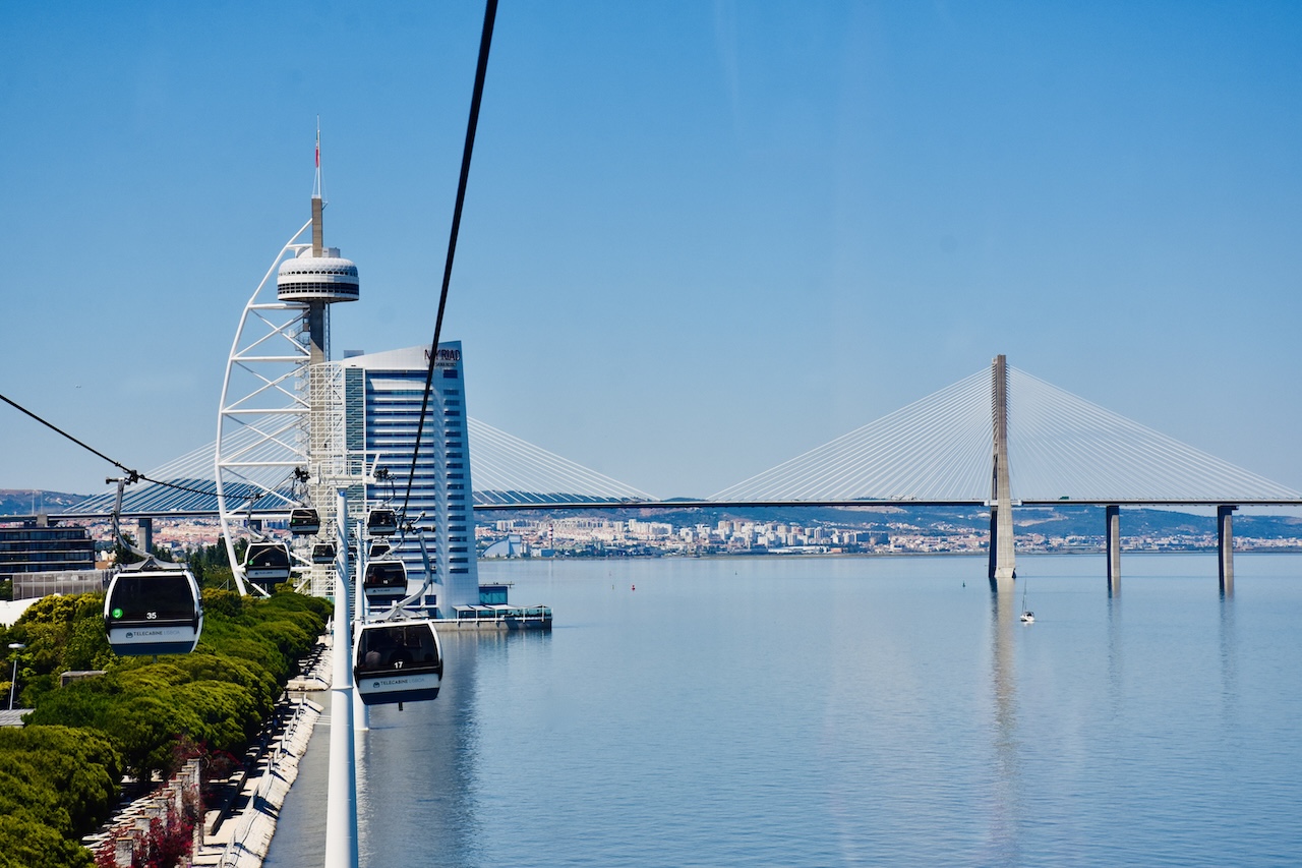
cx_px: 651
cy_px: 434
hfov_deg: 22.6
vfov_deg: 15.2
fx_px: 3254
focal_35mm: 90
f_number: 8
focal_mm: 60
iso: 360
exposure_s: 1/1000
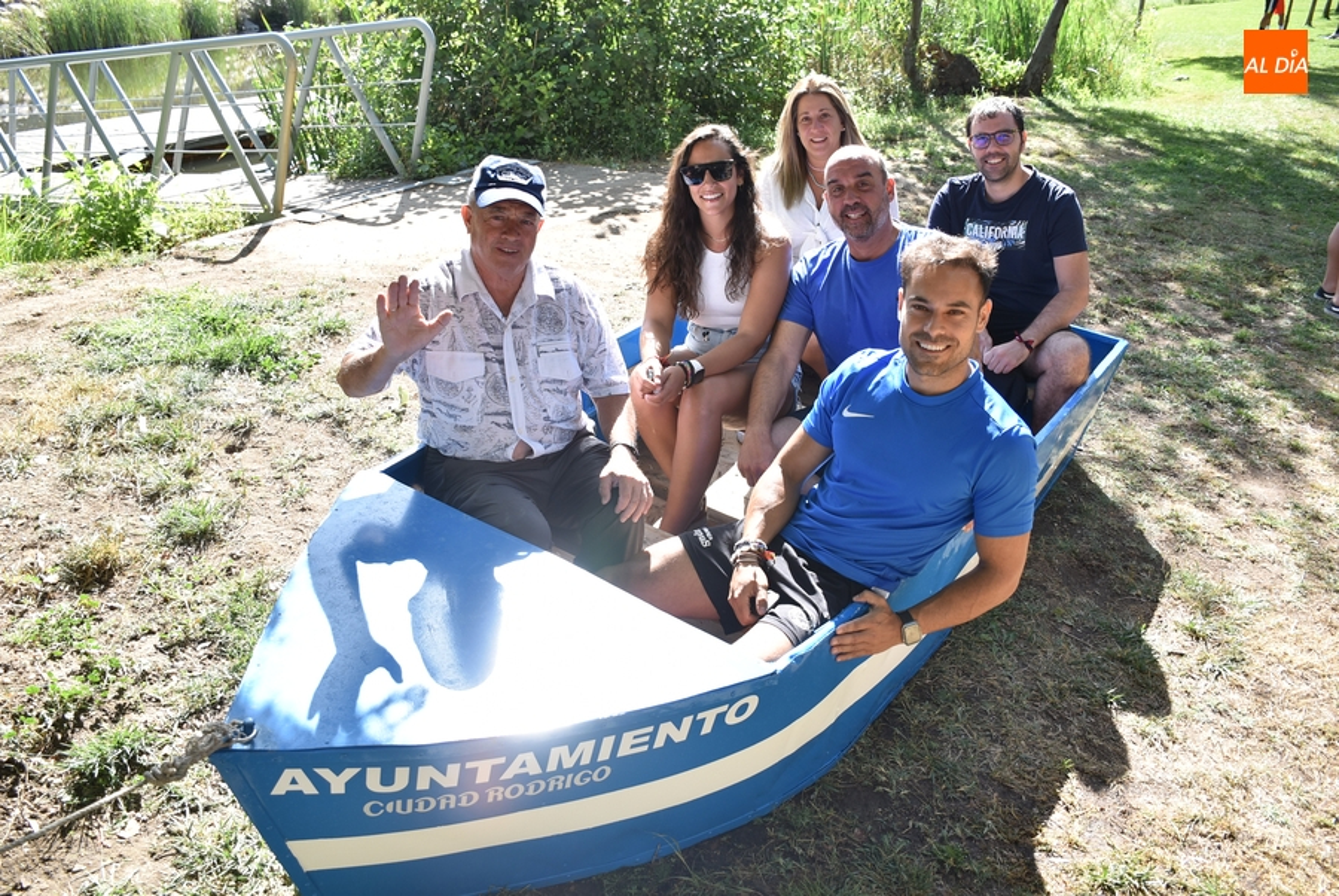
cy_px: 448
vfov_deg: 48.0
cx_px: 670
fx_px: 1005
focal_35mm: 27
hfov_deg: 67.3
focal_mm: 18
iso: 100
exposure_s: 1/160
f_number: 3.5
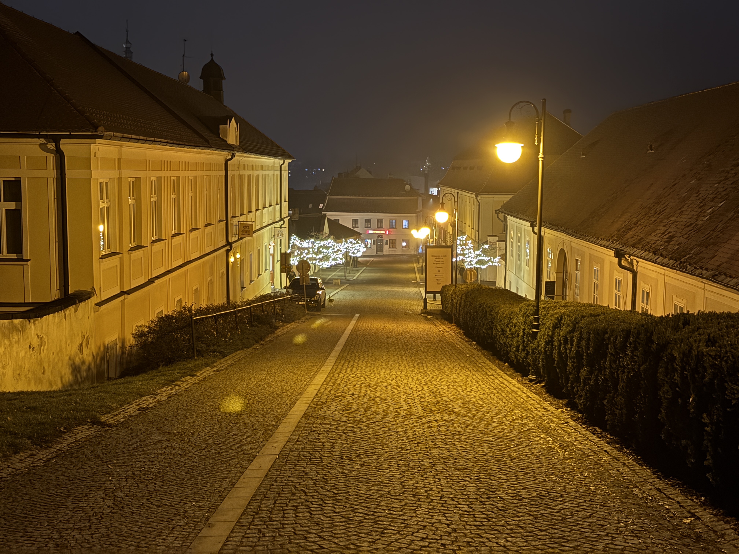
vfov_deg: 30.3
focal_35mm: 48
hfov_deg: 39.7
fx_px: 1025
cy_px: 277
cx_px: 370
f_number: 1.78
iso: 500
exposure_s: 1/9
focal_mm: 6.76
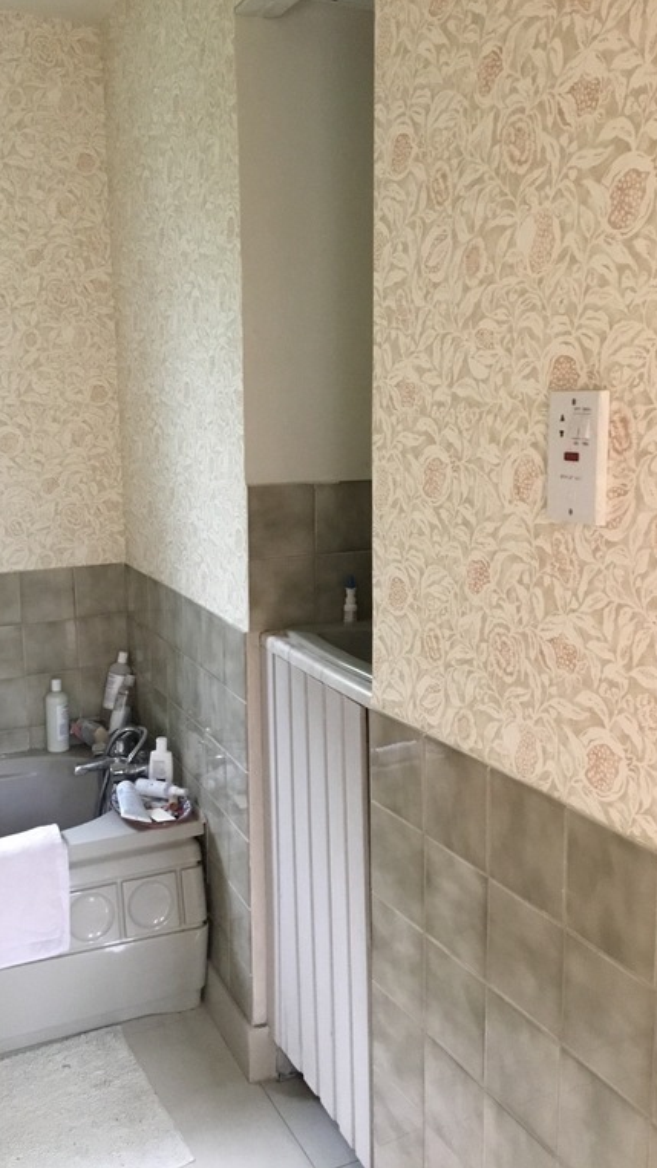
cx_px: 306
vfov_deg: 58.0
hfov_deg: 34.6
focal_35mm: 34
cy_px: 582
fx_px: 1053
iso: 200
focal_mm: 3.3
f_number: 2.4
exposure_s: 1/30
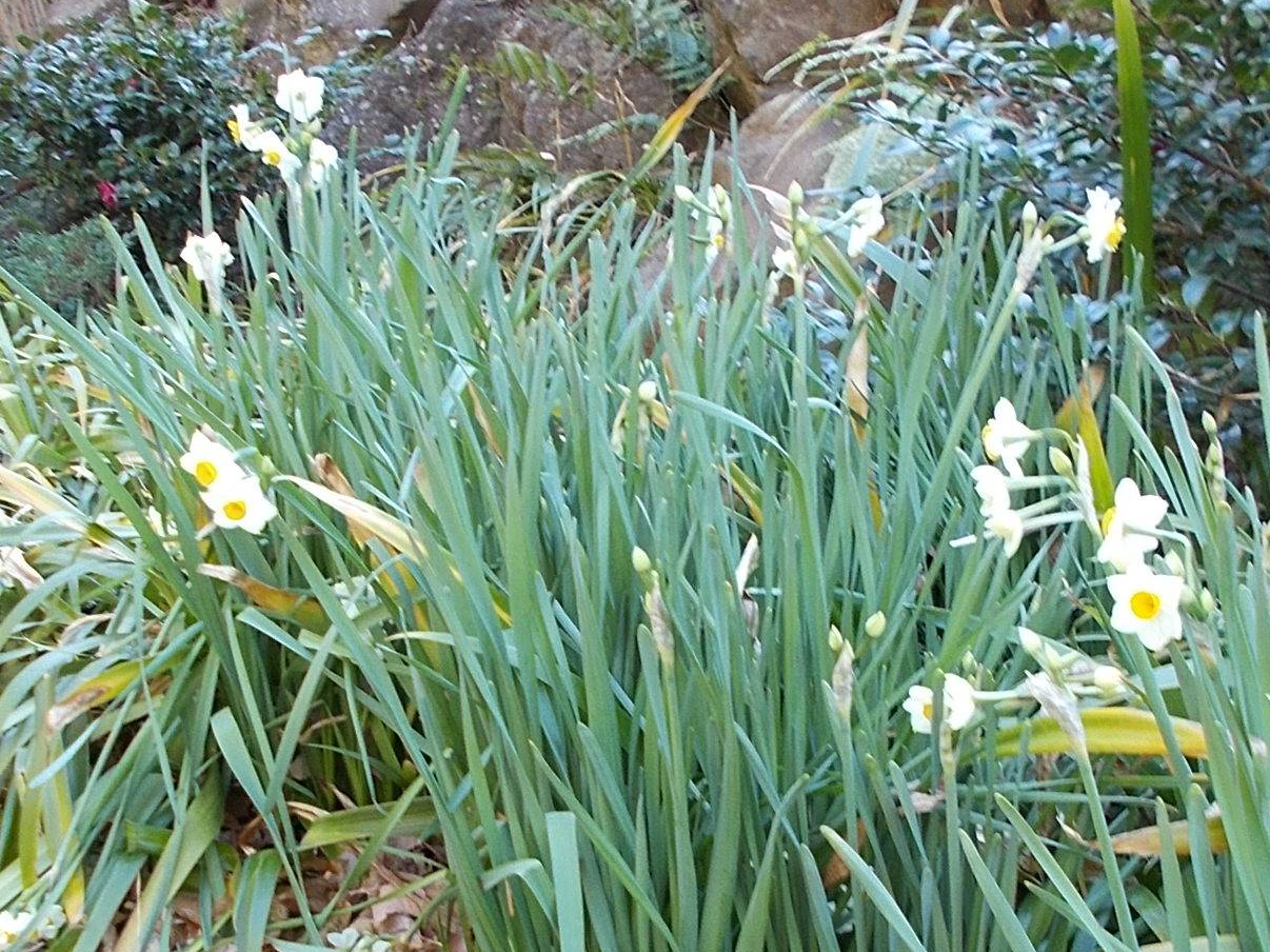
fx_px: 1797
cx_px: 657
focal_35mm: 49
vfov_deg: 29.6
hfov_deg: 38.9
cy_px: 572
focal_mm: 4.6
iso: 80
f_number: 3.2
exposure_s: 1/25
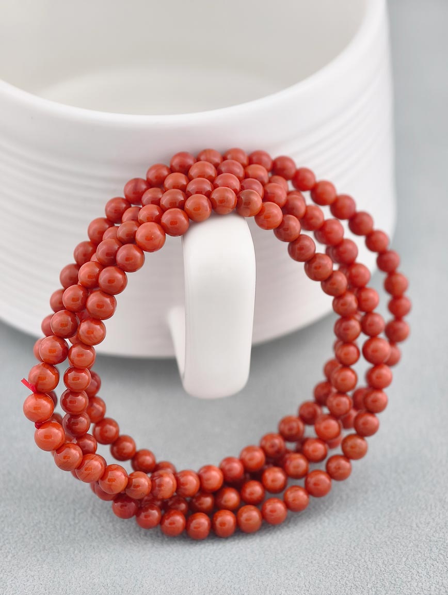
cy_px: 298
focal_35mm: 85
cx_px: 224
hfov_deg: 17.4
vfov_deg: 23.0
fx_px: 1463
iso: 125
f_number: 2.67
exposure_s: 1/160
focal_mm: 22.48
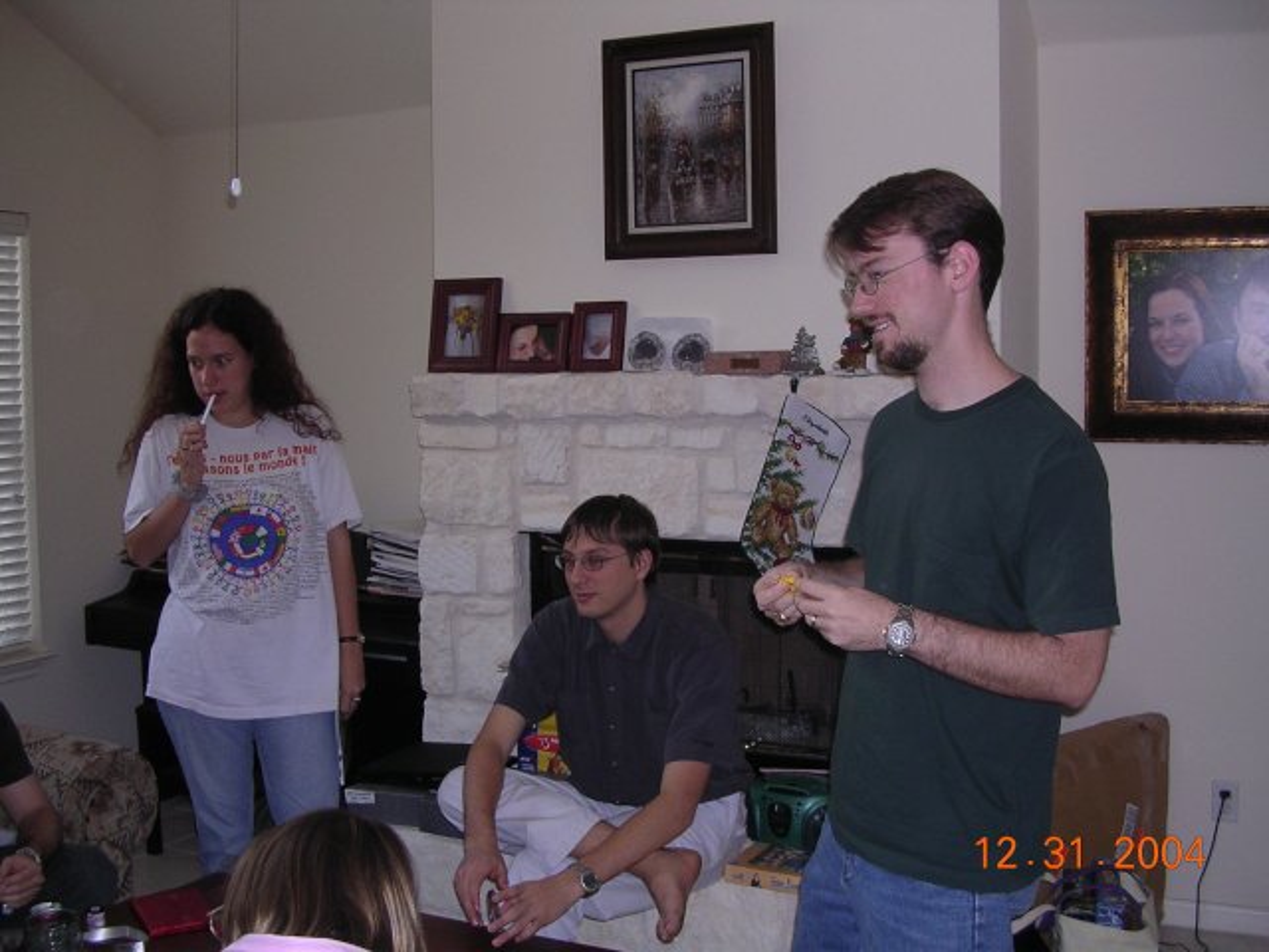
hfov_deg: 49.0
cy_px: 476
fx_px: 1393
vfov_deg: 37.7
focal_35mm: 38
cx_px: 634
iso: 133
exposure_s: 1/60.1
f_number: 2.8
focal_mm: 5.8
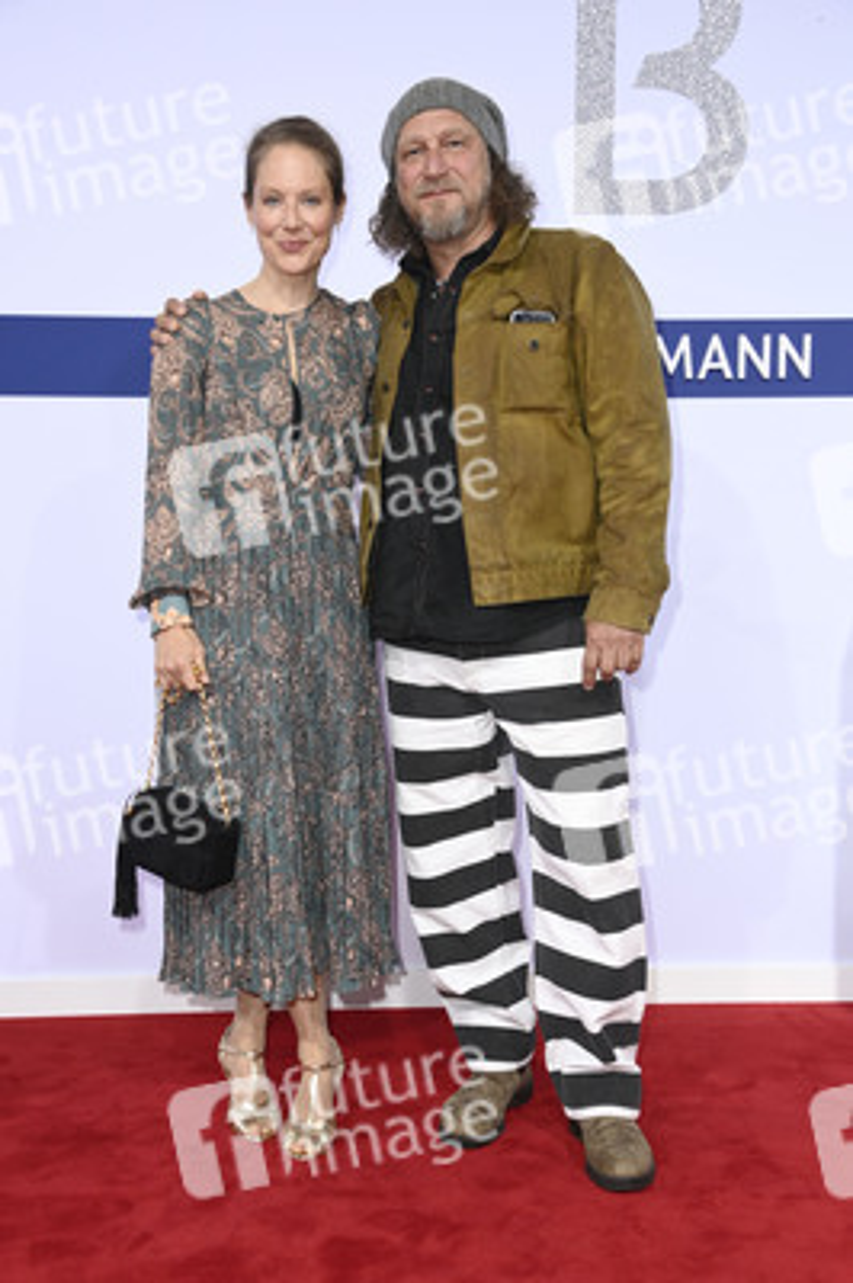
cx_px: 426
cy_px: 642
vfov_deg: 44.5
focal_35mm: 44
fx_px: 1566
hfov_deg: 30.5
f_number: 5.6
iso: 800
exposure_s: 1/200
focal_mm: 44
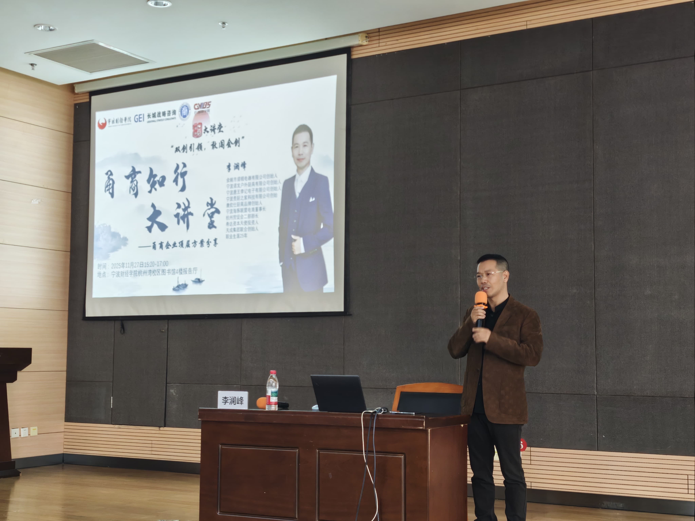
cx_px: 348
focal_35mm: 51
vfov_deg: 28.6
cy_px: 260
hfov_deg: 37.5
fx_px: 1024
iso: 200
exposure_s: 1/50
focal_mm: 6.55
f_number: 1.62
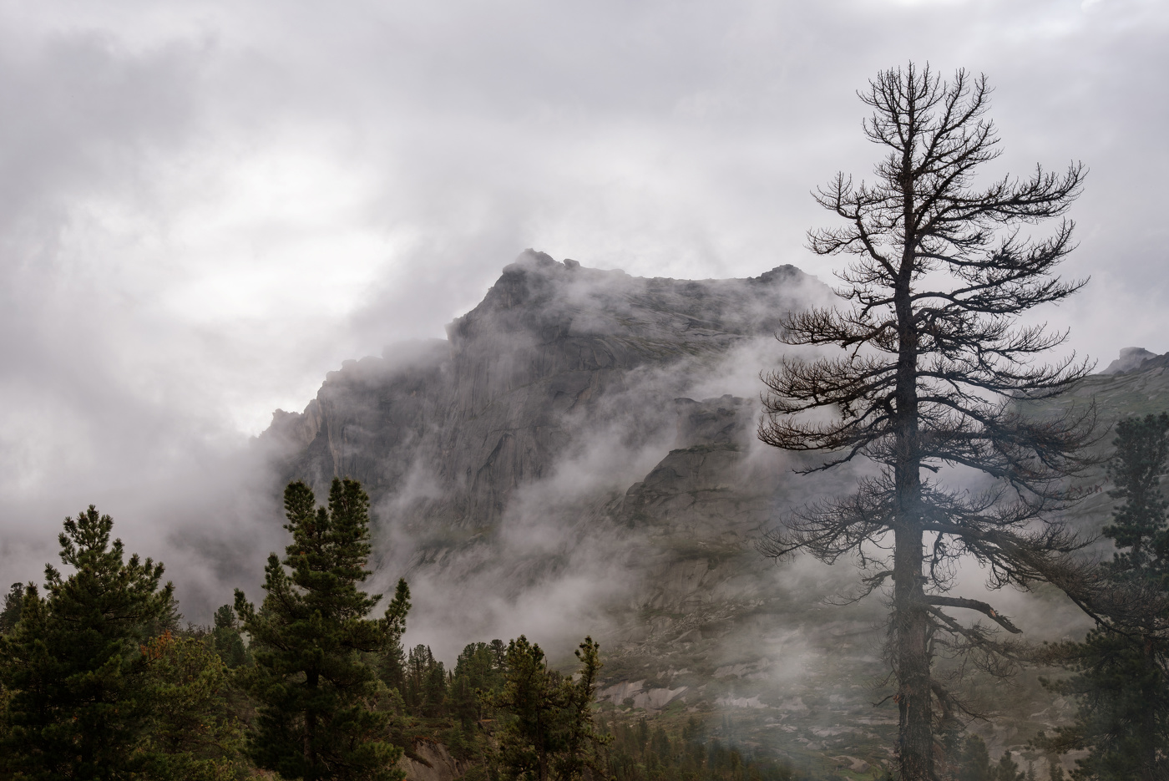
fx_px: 1787
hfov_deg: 36.2
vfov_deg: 24.6
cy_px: 390
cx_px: 584
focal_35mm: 55
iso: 125
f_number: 8
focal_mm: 55
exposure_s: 1/320
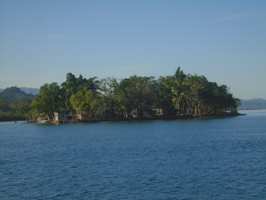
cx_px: 133
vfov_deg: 13.6
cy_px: 100
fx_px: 838
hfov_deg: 18.0
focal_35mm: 109
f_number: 5.8
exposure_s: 1/500
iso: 100
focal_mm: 19.3
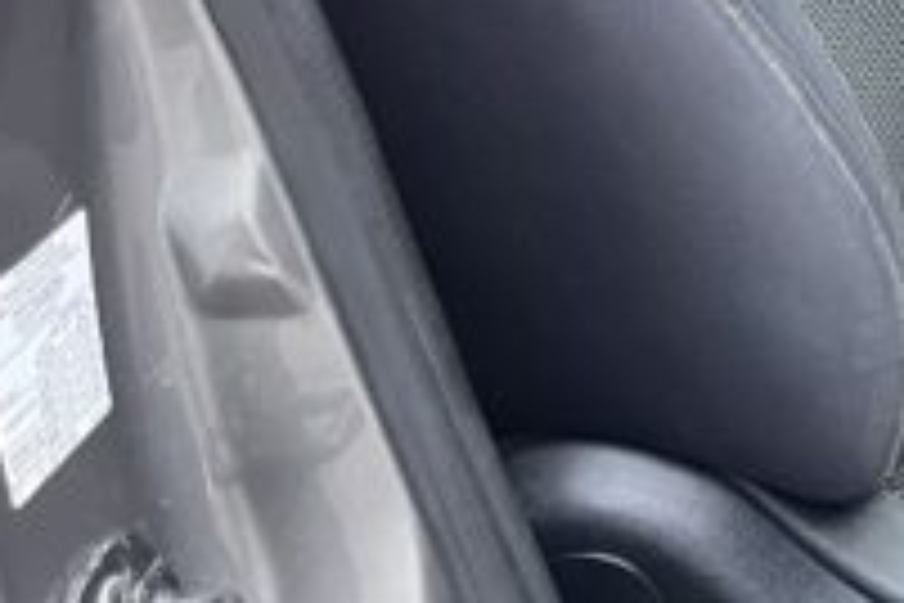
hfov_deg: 16.3
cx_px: 1583
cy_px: -353
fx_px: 2687
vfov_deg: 12.1
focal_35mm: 107
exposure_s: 1/60
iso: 200
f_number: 1.6
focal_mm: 5.1
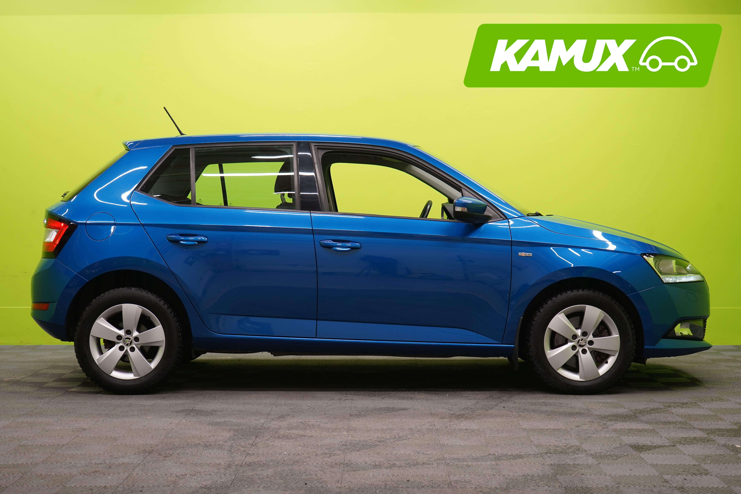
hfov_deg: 35.6
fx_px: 1153
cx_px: 370
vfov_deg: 24.2
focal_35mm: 56
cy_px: 247
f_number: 5.6
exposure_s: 1/25
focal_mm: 56
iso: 400
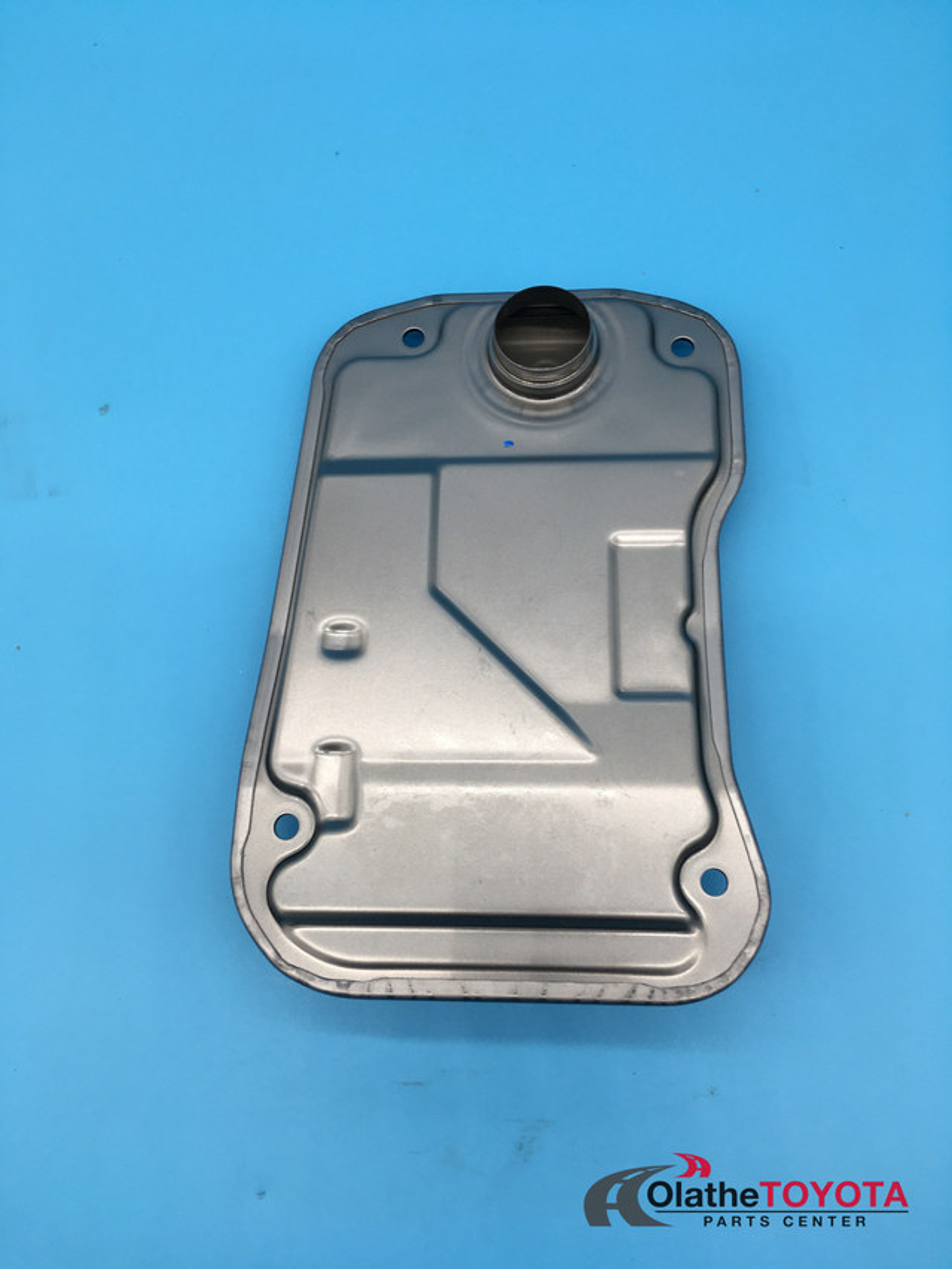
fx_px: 1063
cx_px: 476
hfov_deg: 48.2
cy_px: 634
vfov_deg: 61.7
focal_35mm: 29
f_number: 2.2
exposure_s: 1/120
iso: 32
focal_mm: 4.15
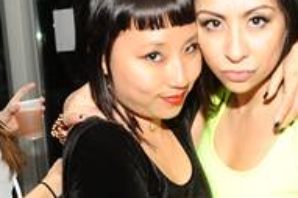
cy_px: 140
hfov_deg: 22.1
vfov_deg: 14.8
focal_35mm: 92
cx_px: 200
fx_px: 761
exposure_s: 1/250
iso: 800
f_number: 4.8
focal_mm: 32
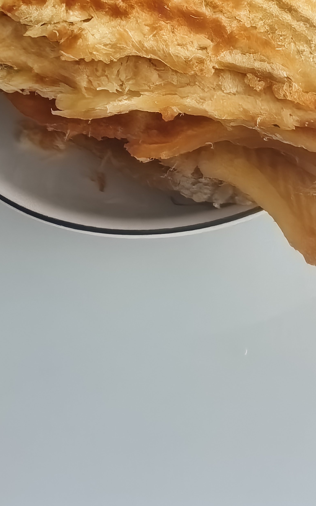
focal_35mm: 48
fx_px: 661
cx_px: 258
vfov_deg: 39.7
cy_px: 82
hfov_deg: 26.3
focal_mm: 1.76
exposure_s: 1/100
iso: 125
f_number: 2.2
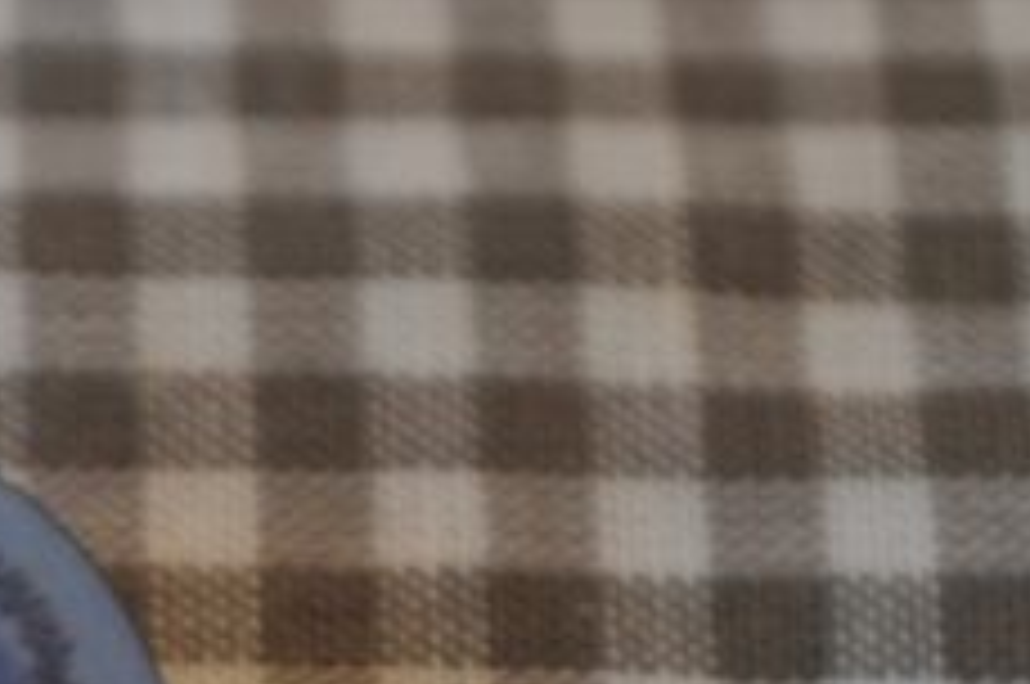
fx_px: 8221
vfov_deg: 4.7
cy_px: 898
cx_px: -175
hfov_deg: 7.1
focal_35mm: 288
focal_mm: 55
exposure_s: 1/40
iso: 800
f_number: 5.6
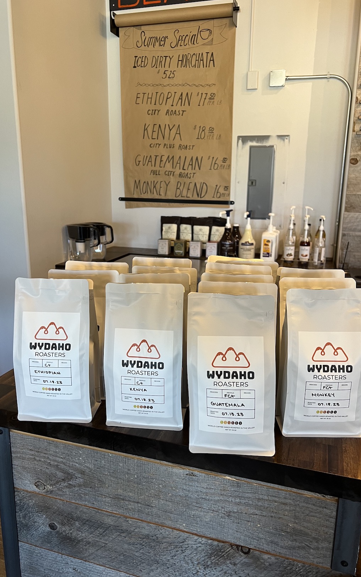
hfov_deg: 44.5
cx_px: 180
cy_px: 287
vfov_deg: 66.5
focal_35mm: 28
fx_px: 441
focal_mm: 5.7
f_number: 1.5
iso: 100
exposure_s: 1/60
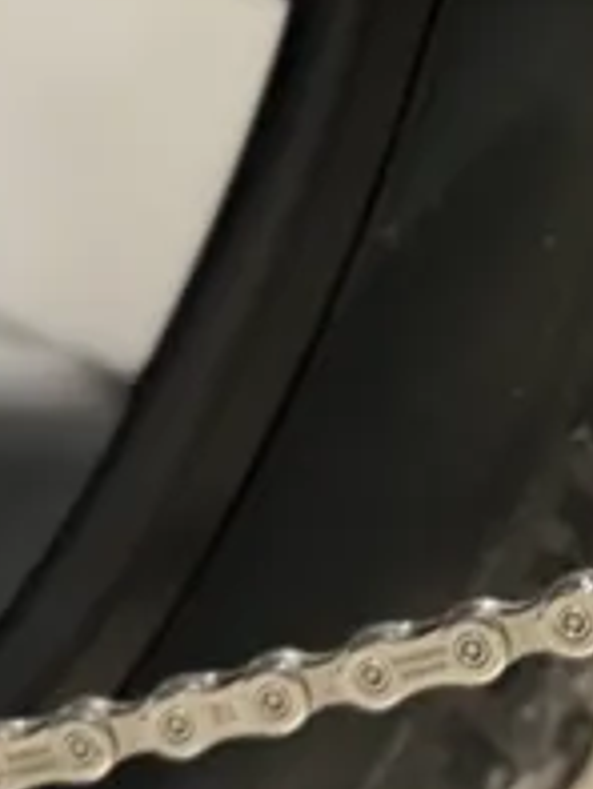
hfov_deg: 10.7
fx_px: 2966
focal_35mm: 130
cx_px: 1098
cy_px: -316
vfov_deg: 14.4
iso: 160
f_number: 1.78
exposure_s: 1/50
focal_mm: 6.86
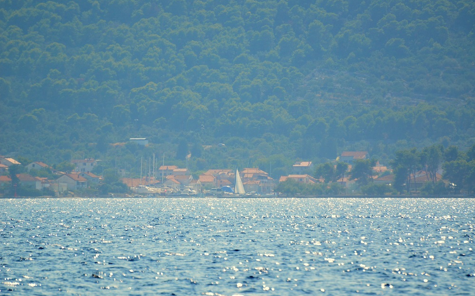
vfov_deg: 2.9
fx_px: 5941
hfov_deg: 4.6
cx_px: 237
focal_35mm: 459
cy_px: 147
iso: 400
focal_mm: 300
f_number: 5.6
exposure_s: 1/2000
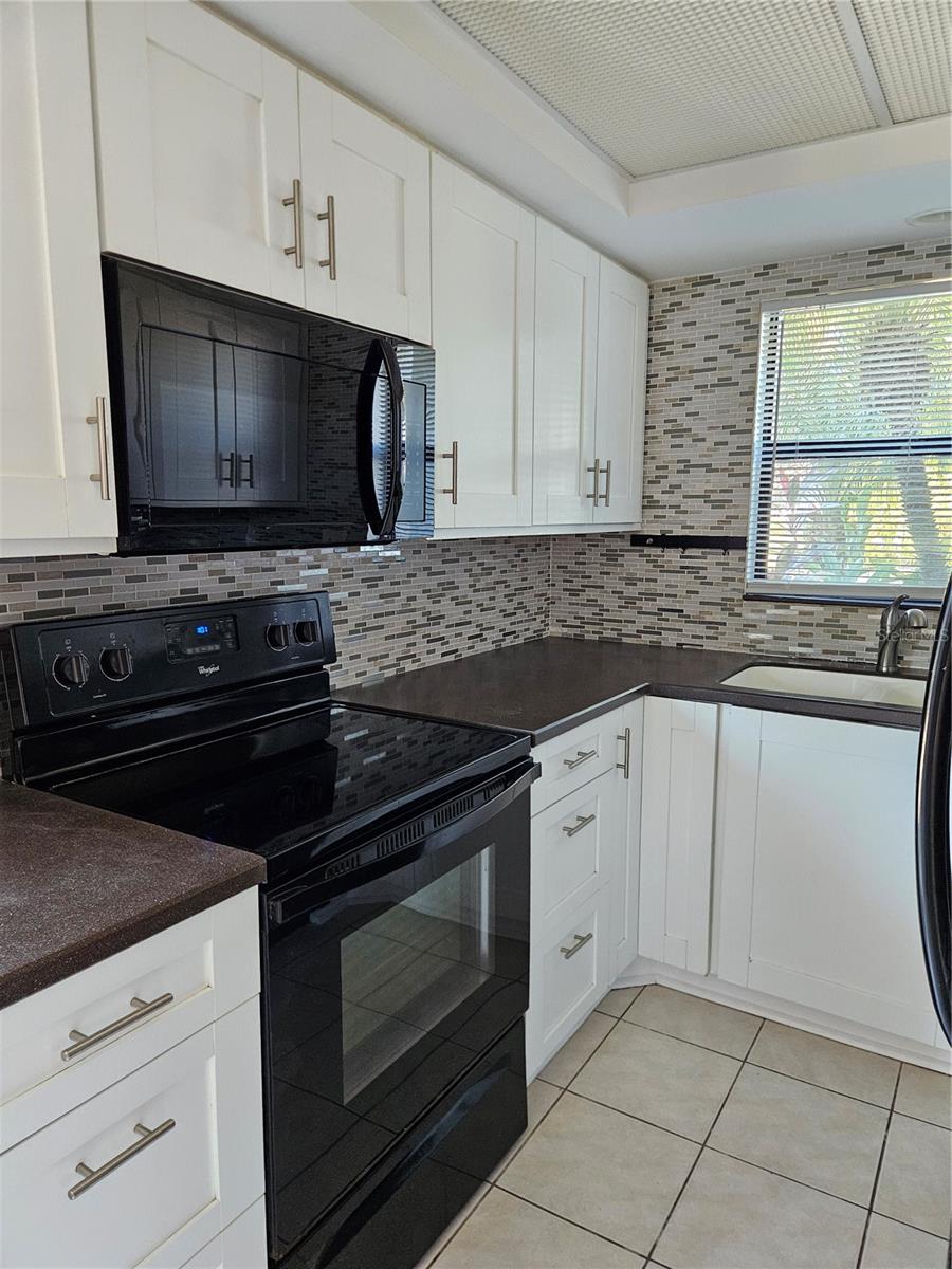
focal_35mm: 23
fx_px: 843
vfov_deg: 73.9
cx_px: 476
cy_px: 634
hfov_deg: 58.9
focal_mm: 5.4
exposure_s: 1/170
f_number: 1.8
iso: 640
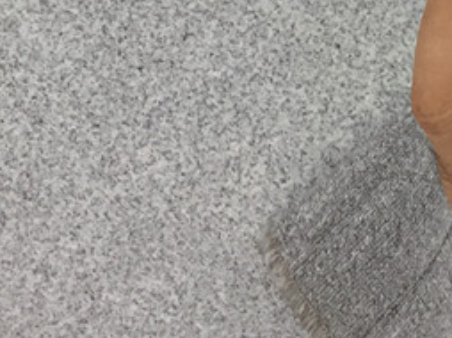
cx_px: 632
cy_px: -232
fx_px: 1435
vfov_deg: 12.5
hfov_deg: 16.6
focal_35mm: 110
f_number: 2.4
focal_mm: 3.3
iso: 25
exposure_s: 1/100
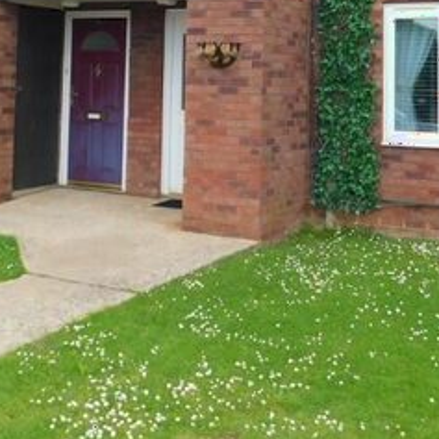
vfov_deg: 27.2
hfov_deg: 28.6
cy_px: 14
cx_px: 204
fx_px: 861
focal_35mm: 60
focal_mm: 4
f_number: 3
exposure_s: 1/400
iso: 125
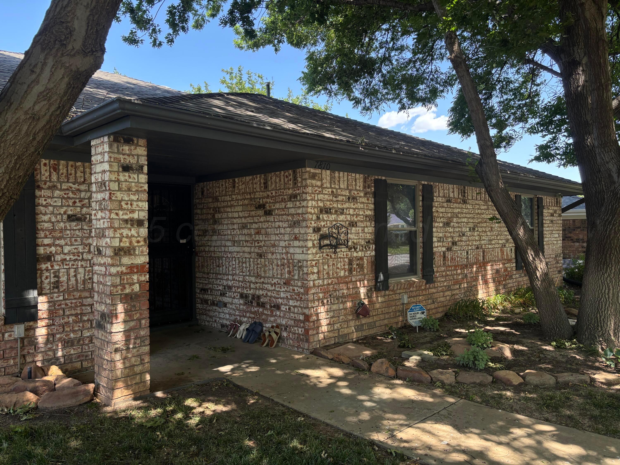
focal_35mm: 26
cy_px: 232
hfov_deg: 67.3
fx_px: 466
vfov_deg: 53.1
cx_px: 310
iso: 50
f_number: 1.6
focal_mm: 5.96
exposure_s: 1/374
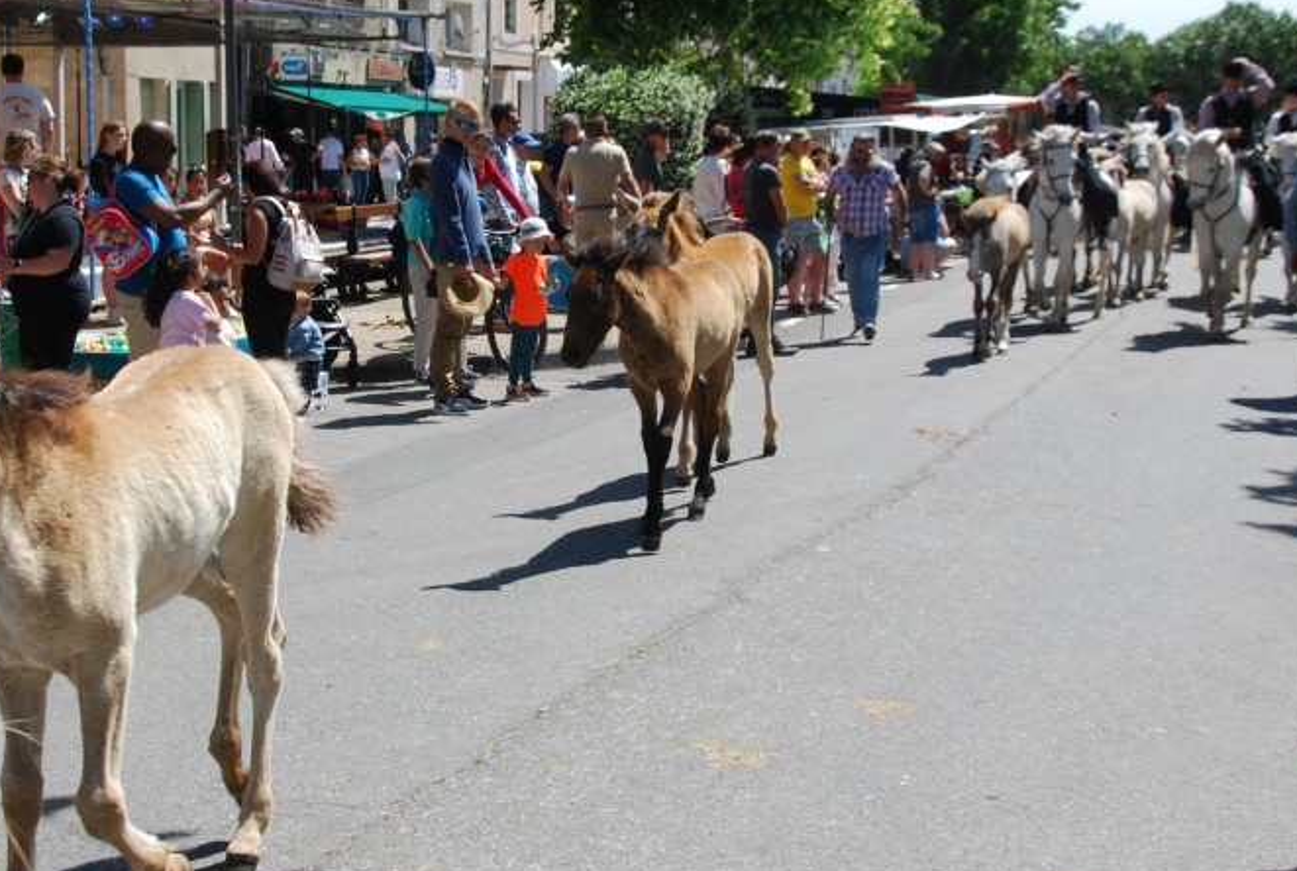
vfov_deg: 24.9
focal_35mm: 55
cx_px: 537
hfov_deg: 36.3
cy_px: 386
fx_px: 1974
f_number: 10
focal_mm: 27
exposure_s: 1/400
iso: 400
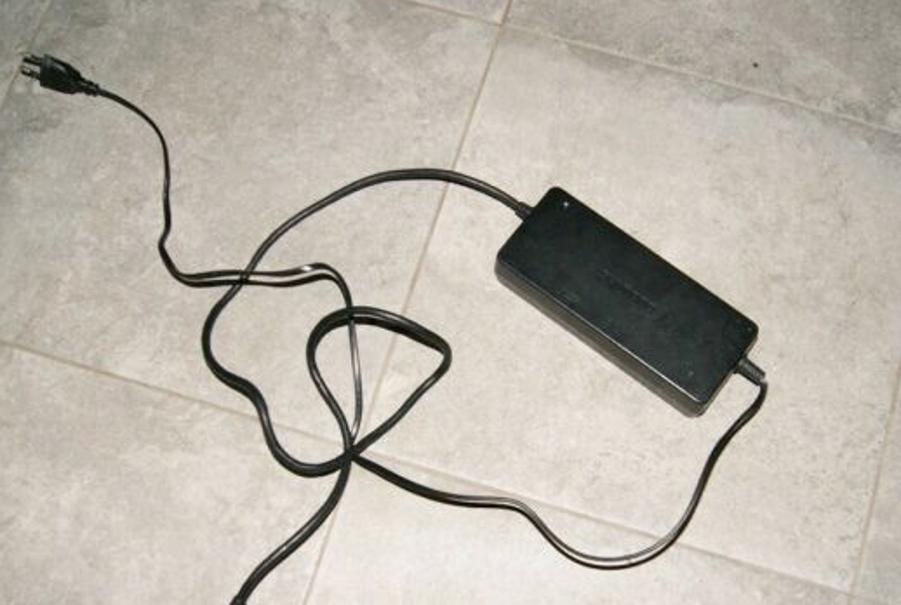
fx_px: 1003
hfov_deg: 48.3
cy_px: 432
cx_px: 485
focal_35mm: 40
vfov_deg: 33.1
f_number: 5.6
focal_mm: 18
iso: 400
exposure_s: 1/60
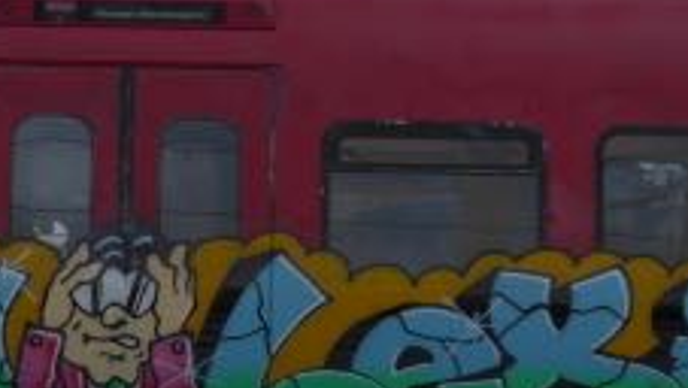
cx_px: 88
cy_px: 390
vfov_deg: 9.5
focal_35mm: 127
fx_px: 2318
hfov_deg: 16.7
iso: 125
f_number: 3.4
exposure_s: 1/60
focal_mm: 11.3
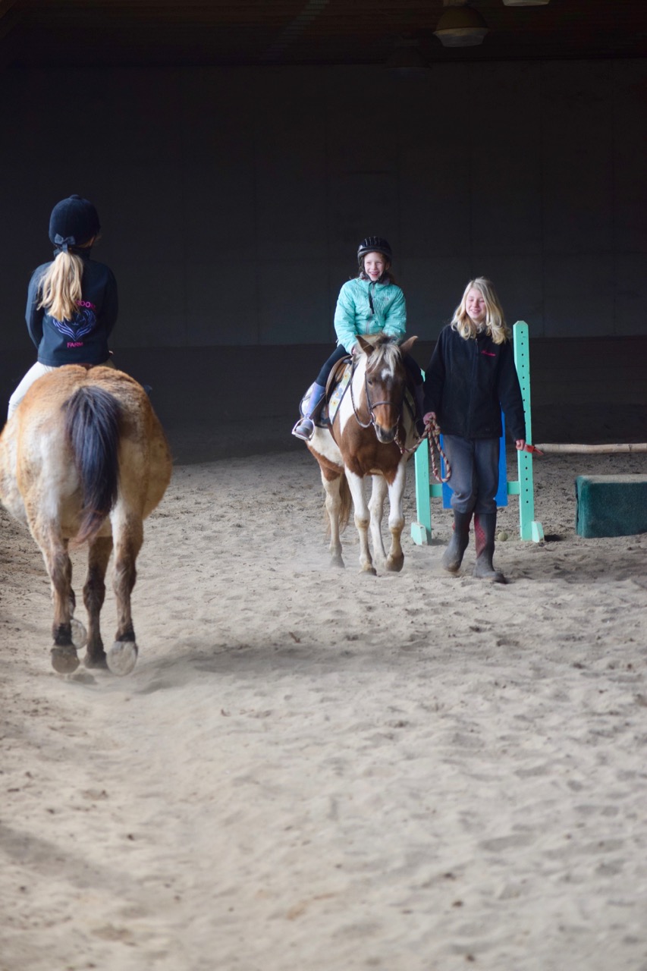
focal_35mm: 123
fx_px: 3317
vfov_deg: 16.7
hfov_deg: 11.1
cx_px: 324
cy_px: 486
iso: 800
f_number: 4.2
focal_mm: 82
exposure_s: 1/640
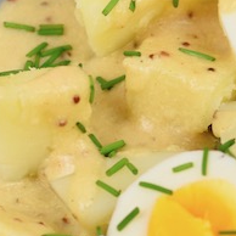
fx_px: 5447
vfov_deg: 2.5
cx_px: 324
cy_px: 125
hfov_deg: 2.5
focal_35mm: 706
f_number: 4
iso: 500
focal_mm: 105
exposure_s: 1/250
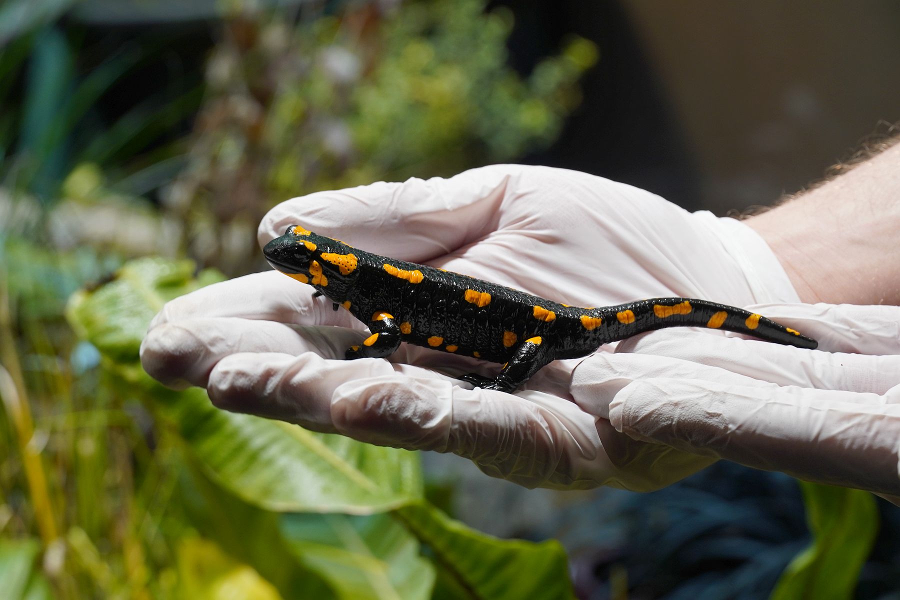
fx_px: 2887
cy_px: 300
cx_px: 450
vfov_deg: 11.9
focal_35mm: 116
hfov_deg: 17.7
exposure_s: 1/125
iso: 320
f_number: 8
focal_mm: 77
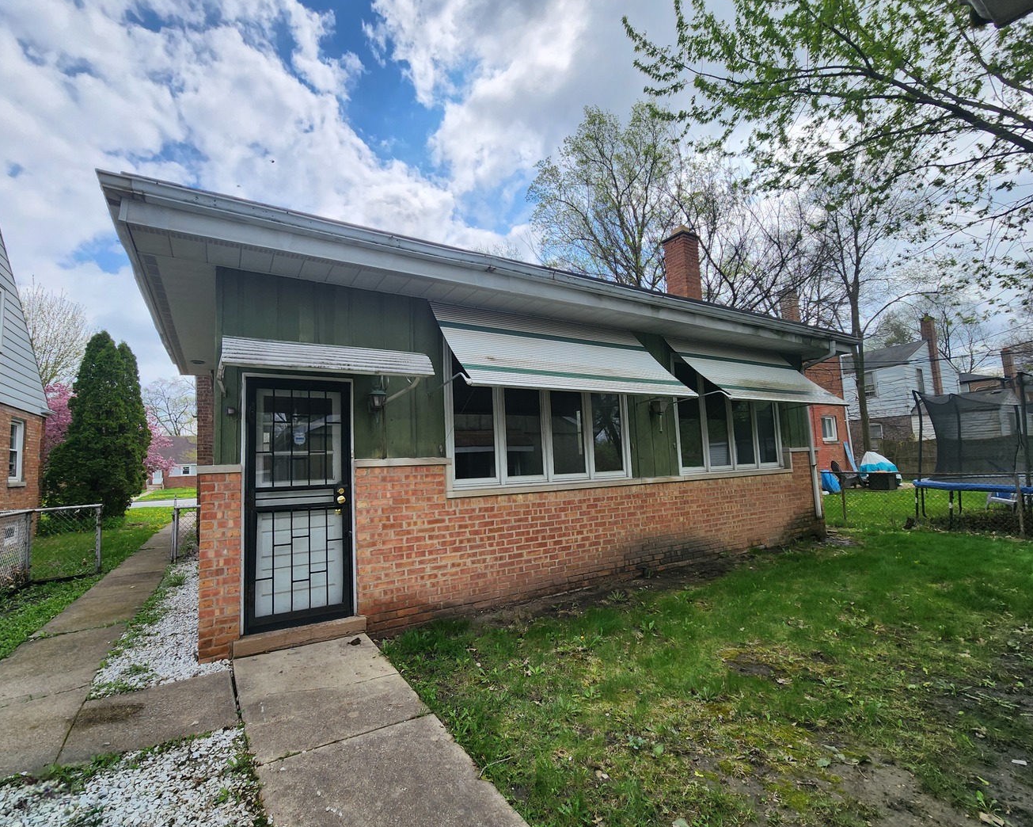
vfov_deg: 88.0
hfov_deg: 100.5
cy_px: 421
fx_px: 428
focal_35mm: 14
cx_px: 478
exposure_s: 1/1690
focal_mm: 2.2
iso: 50
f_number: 2.2
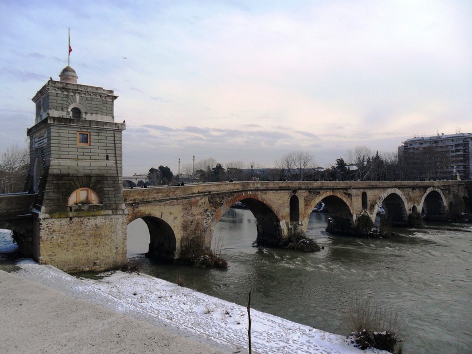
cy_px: 177
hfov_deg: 65.3
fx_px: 368
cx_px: 236
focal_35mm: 27
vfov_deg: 51.4
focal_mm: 4.9
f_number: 8.9
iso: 100
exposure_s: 1/250
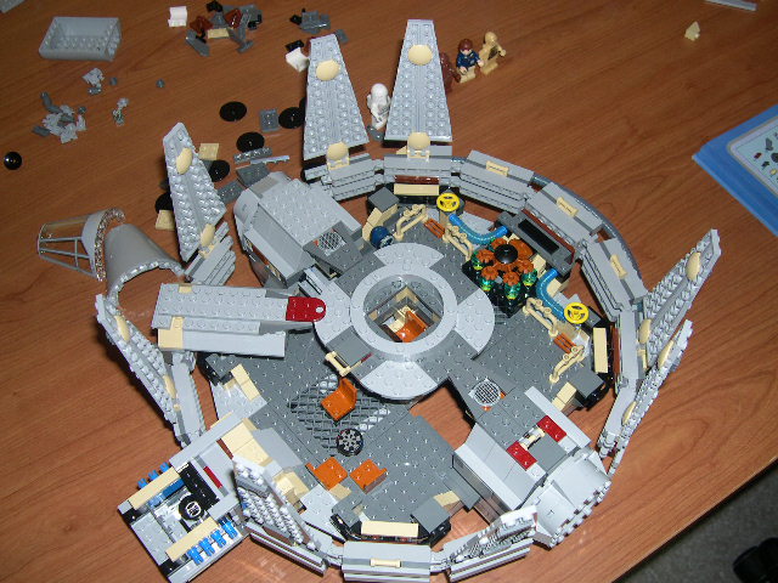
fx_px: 854
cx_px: 389
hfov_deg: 49.0
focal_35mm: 38
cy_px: 292
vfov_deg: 37.7
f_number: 2.8
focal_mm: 8
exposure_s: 1/60
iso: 100
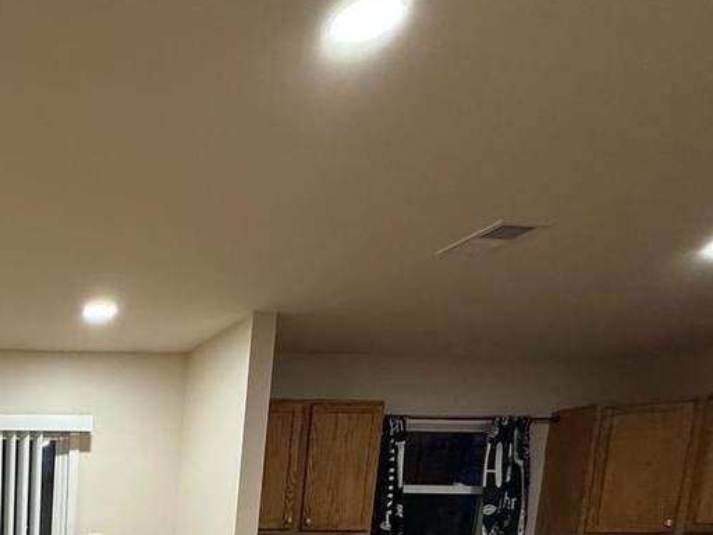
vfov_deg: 32.9
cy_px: 651
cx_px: -64
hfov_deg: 42.1
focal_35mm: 35
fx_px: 721
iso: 200
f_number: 2.2
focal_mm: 2.22
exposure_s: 1/60
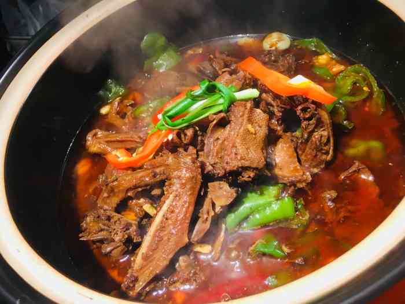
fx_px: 339
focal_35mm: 29
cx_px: 202
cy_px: 152
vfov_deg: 48.2
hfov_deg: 61.7
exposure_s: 1/33
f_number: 2.2
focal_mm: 4.15
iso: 80
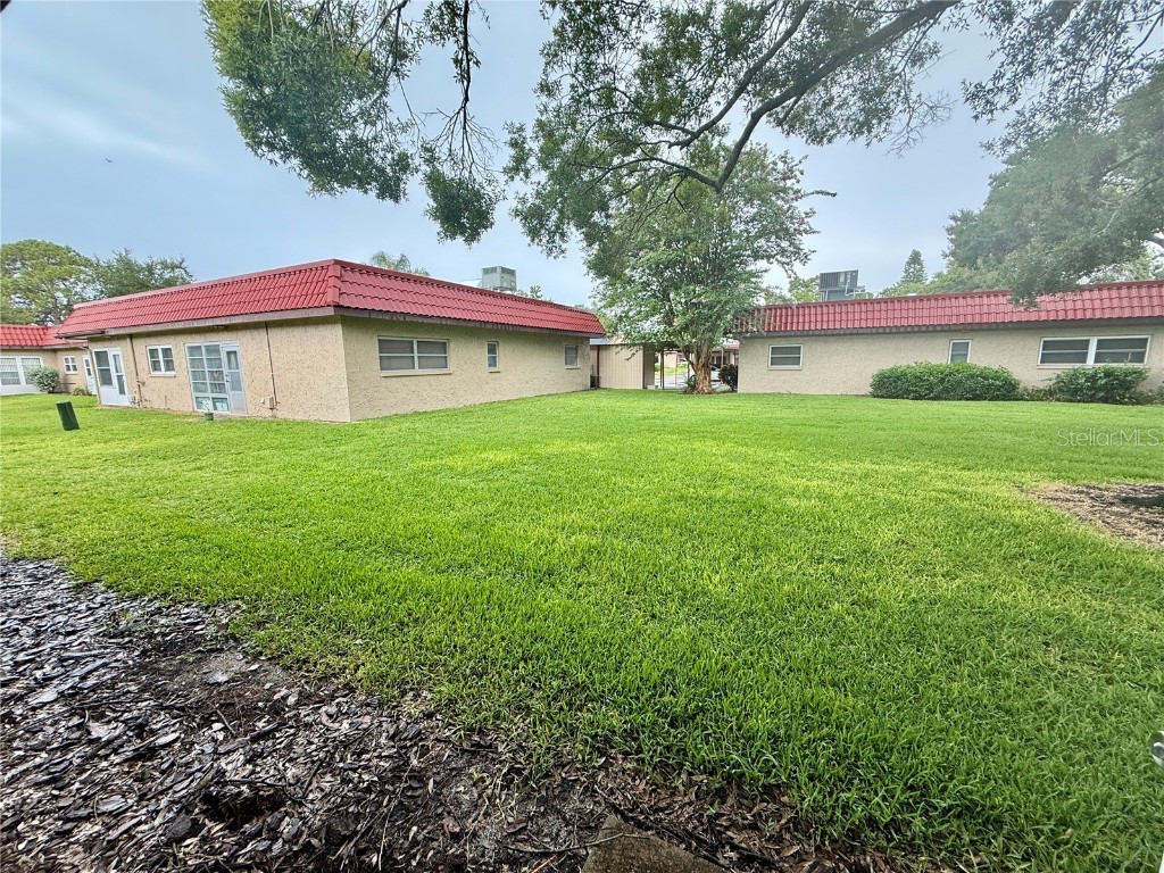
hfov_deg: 102.1
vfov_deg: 85.7
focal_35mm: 14
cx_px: 582
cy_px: 436
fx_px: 471
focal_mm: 2.22
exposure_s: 1/99
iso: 64
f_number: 2.2
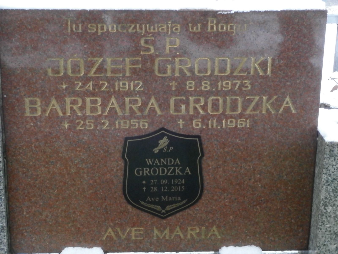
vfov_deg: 17.2
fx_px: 840
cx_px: 169
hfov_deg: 22.8
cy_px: 127
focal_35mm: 86
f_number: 5
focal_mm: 15.16
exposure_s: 1/15
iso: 800
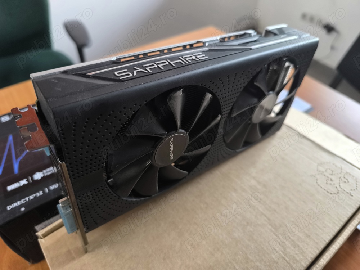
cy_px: 135
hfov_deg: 73.9
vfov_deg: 58.9
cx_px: 180
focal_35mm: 23
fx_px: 239
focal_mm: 6.14
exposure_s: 1/99.9
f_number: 1.65
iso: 800
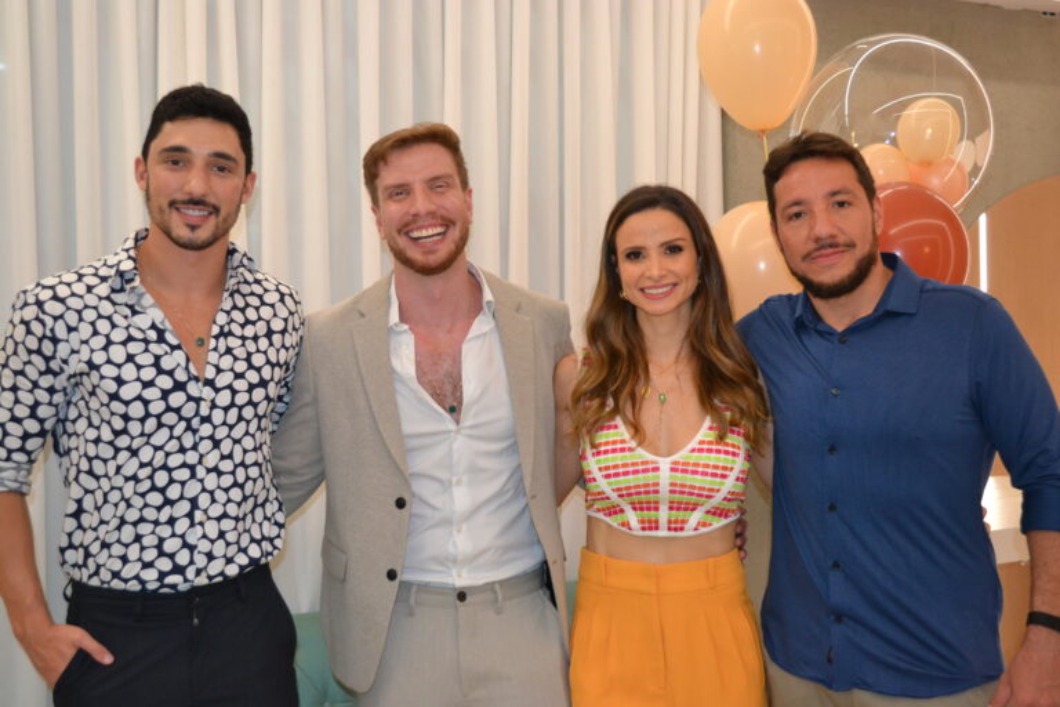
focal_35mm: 39
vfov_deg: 34.2
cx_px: 530
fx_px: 1148
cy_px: 354
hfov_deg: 49.6
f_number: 4.2
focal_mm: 26
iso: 1250
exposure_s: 1/60
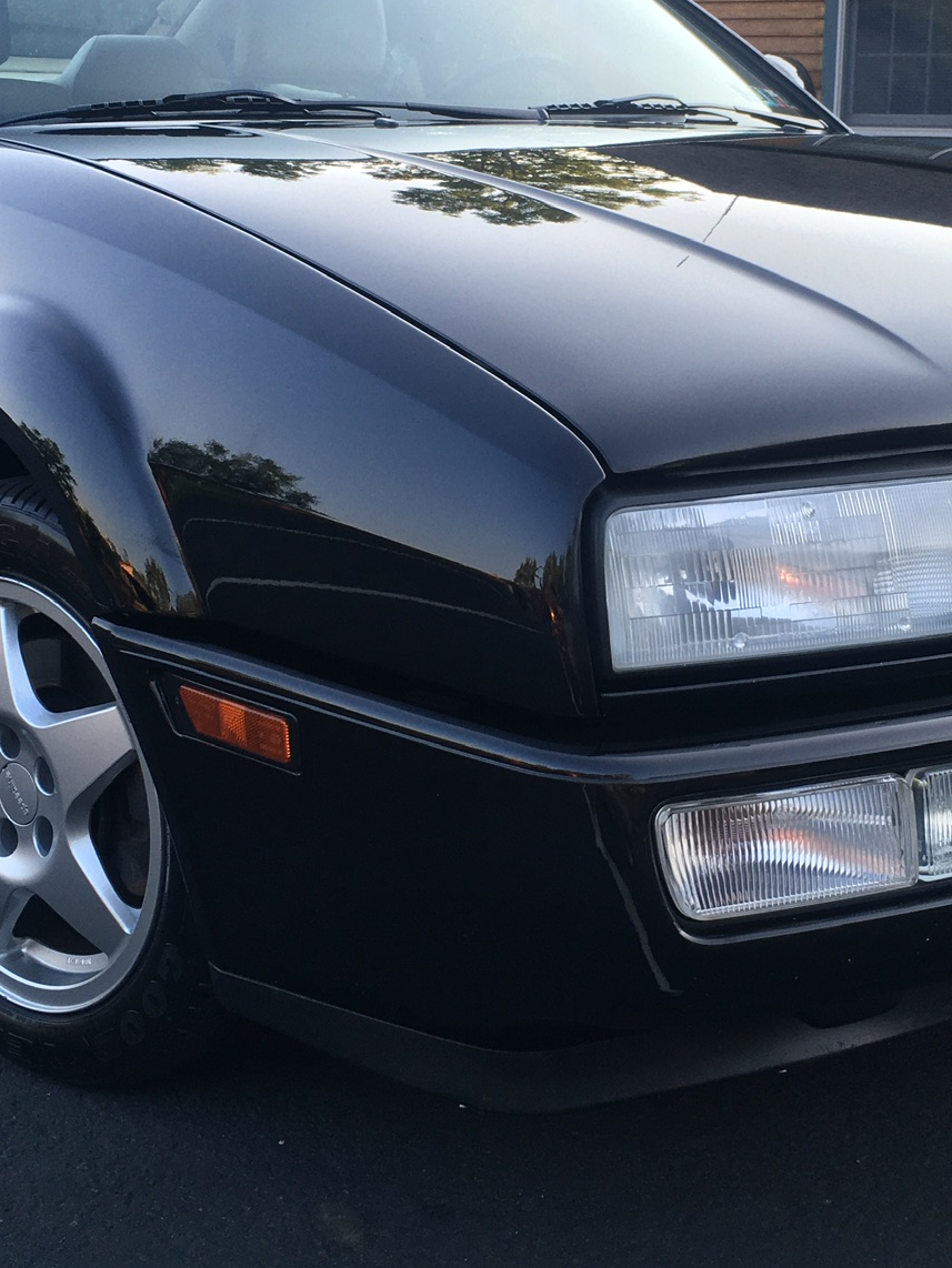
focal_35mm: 52
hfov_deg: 28.0
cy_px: 483
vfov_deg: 36.6
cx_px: 570
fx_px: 1906
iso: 32
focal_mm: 4.15
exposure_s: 1/120
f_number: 2.2
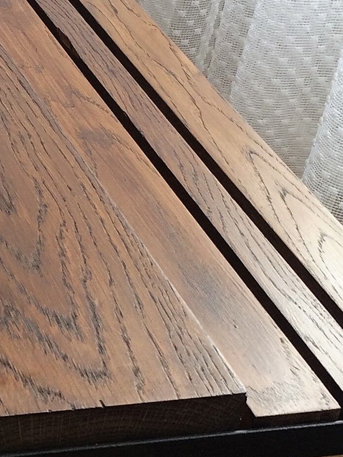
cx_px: -70
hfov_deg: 14.1
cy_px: 358
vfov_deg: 19.1
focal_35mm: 102
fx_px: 1348
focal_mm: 4.15
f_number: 2.2
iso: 32
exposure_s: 1/50
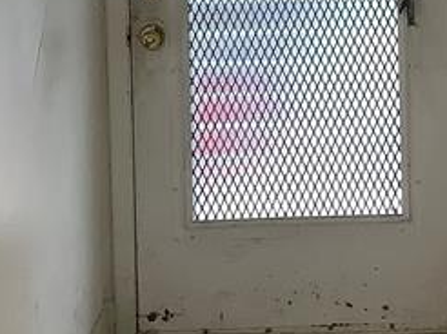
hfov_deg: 19.2
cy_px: -91
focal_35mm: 101
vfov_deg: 14.1
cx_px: 367
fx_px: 1303
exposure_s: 1/60
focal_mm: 3.3
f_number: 2.4
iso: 64
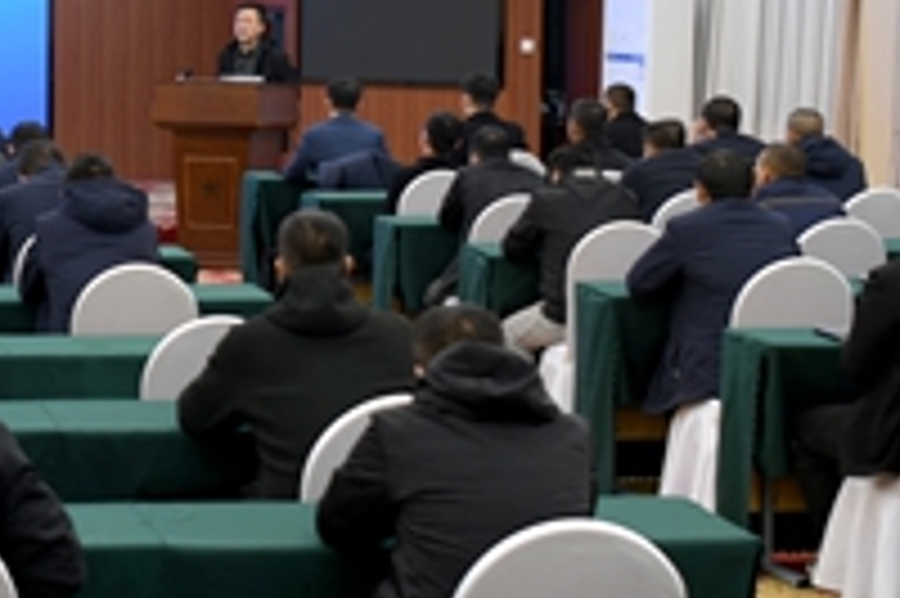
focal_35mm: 72
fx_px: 1798
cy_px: 220
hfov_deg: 23.6
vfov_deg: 18.9
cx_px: -374
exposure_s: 1/25
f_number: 2.8
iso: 110
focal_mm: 24
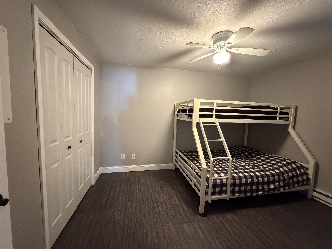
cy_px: 124
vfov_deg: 85.7
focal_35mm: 14
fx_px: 134
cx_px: 166
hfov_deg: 102.1
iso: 1250
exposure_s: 1/60
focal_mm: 2.22
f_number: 2.2
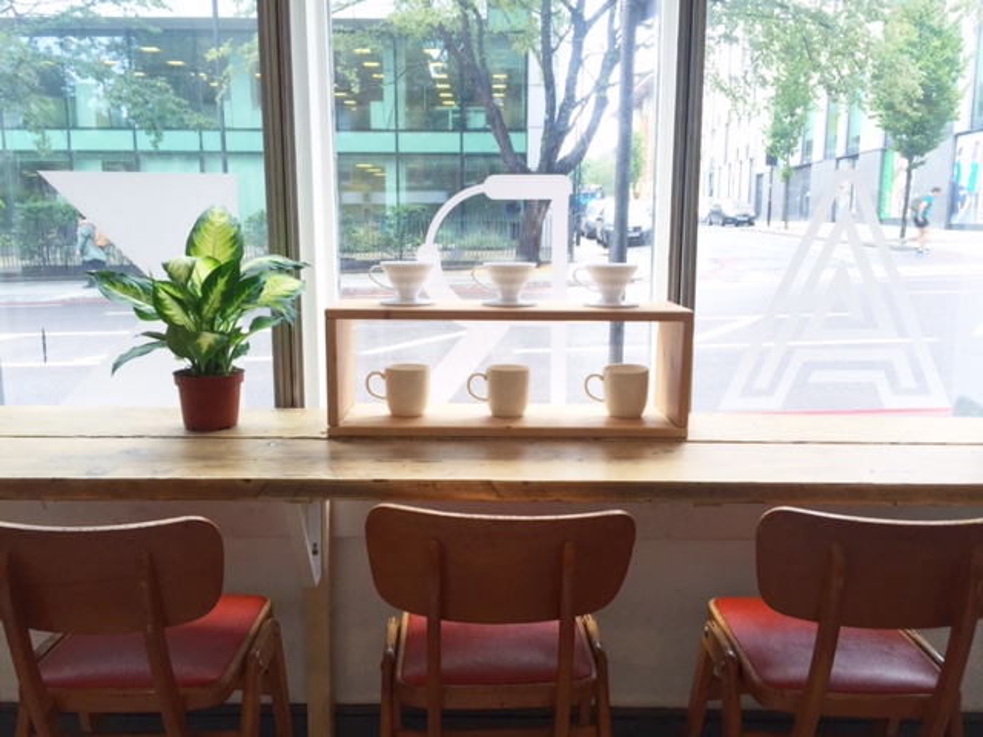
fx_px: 824
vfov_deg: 48.2
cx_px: 492
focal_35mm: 29
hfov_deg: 61.7
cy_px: 368
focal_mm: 4.15
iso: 32
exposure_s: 1/50
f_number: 2.2
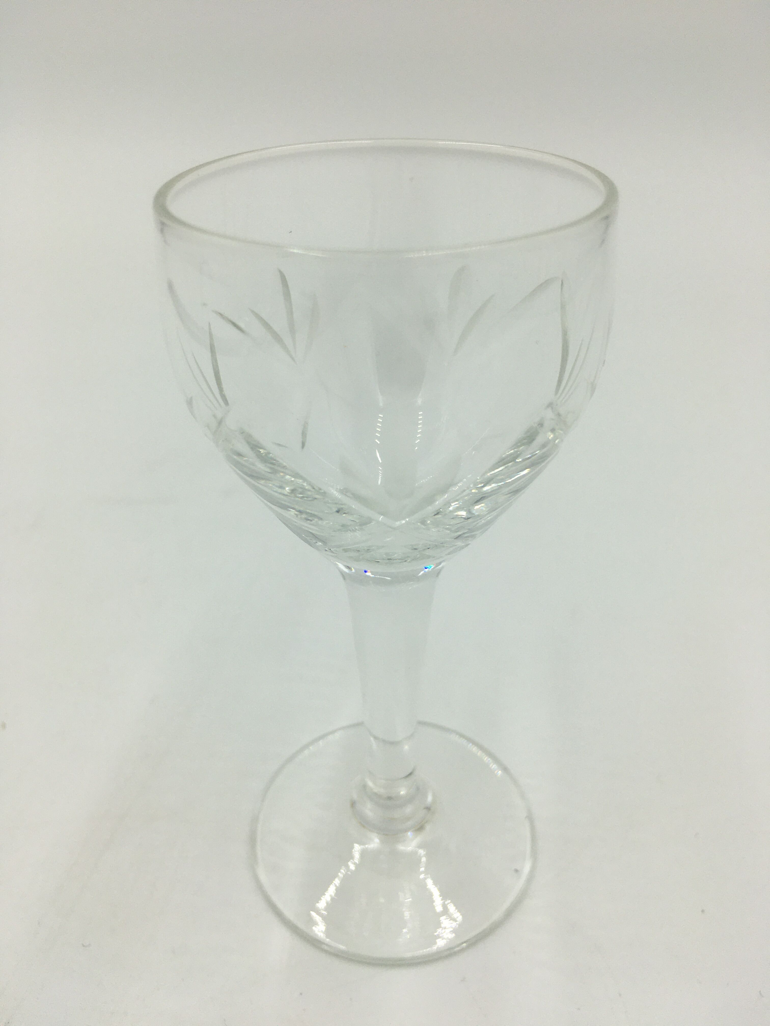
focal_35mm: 29
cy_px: 513
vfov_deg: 61.7
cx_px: 385
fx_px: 860
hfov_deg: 48.2
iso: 25
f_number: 2.2
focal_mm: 4.15
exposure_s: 1/472
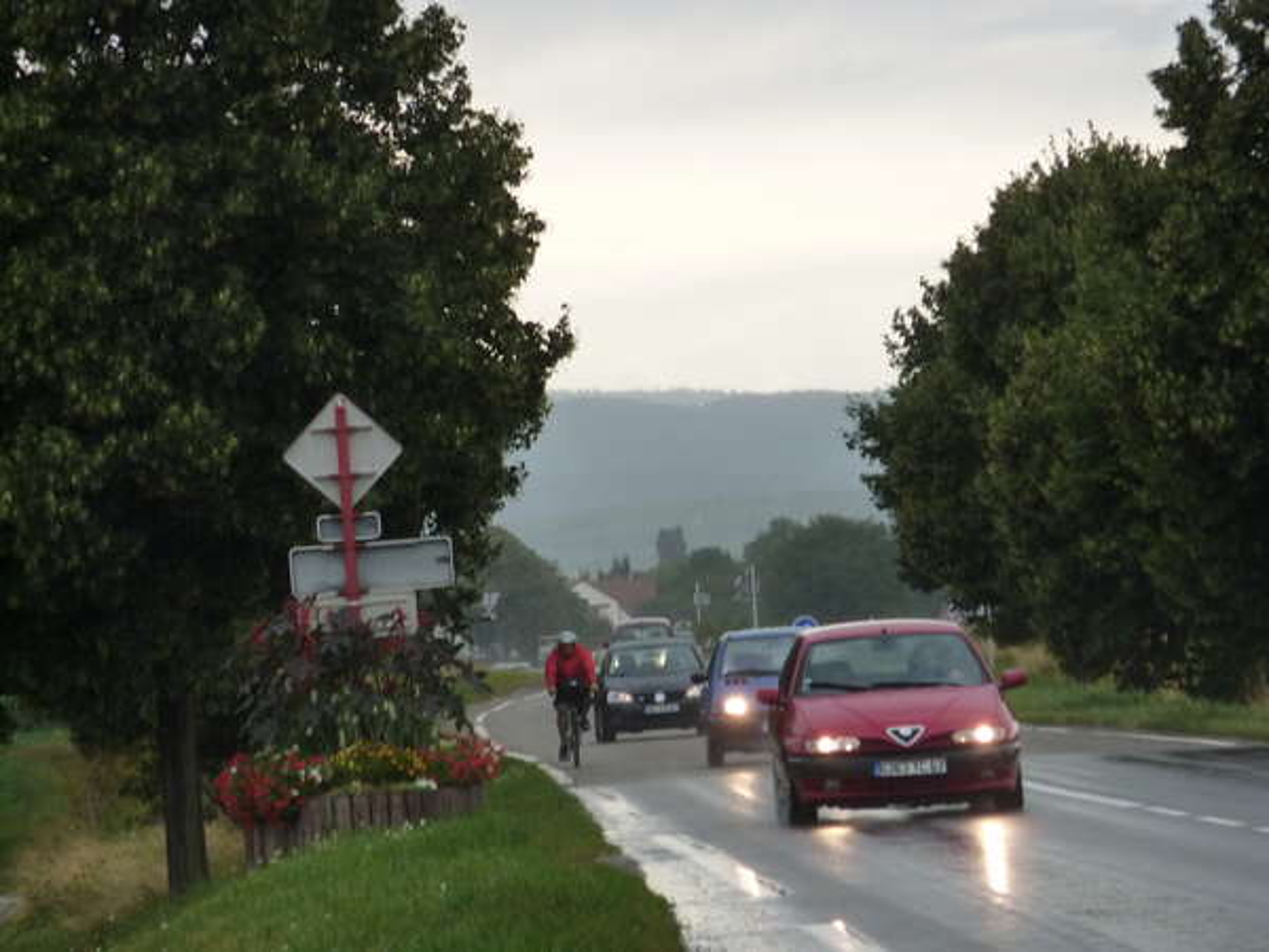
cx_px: 634
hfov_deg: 6.6
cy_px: 476
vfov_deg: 5.0
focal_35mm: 300
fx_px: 10998
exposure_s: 1/125
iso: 320
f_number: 4.9
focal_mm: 49.2
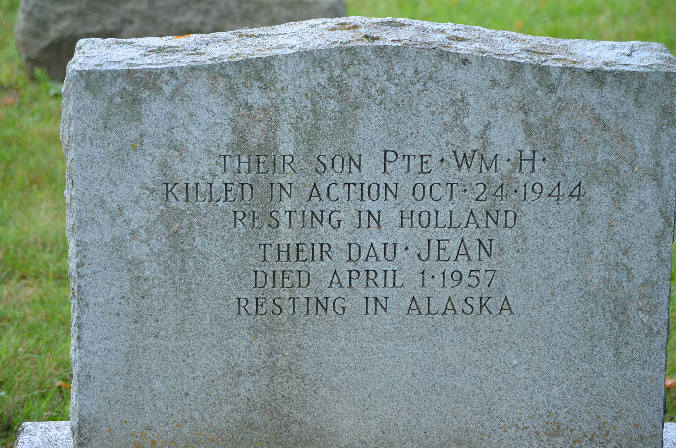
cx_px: 338
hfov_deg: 18.2
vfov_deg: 12.1
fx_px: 2108
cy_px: 224
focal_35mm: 112
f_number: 4.5
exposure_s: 1/320
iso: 400
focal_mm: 75
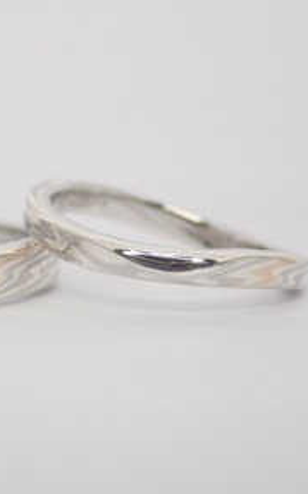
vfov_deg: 17.7
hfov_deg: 11.0
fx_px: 1587
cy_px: 235
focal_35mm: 118
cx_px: 22
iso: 200
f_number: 3.9
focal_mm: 12.73
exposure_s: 1/125
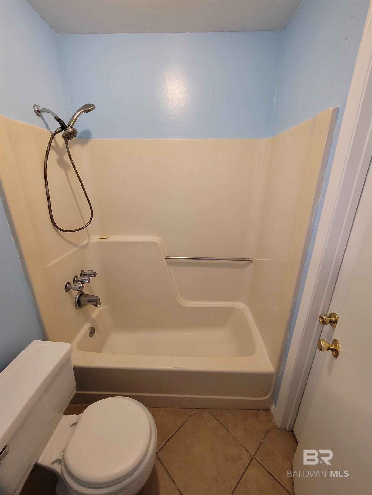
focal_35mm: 13
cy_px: 248
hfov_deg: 89.9
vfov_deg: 106.2
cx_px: 186
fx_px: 186
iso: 320
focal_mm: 2.2
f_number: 2.2
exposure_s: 1/40
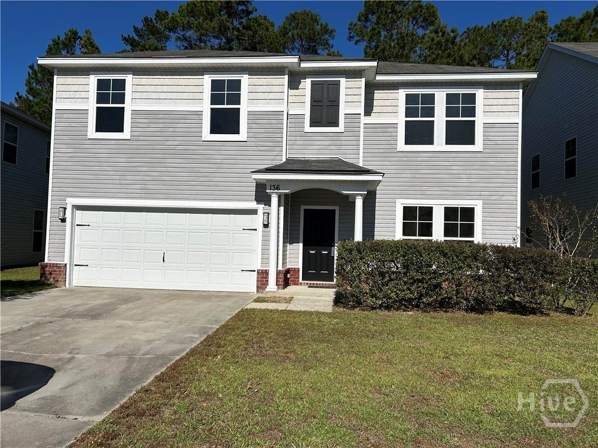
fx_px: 449
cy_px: 224
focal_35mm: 26
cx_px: 299
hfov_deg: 67.3
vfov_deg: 53.1
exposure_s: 1/12658
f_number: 1.5
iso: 50
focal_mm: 5.7
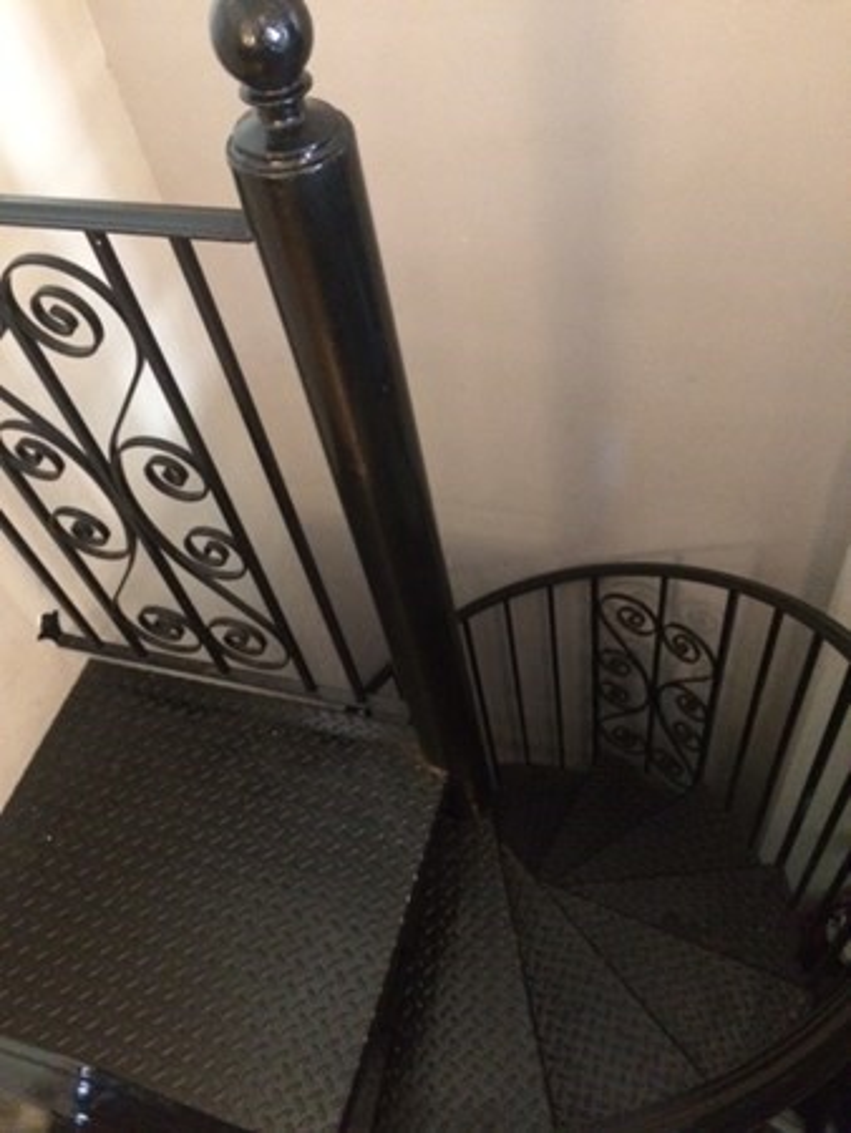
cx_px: 426
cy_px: 566
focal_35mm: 29
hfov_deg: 48.3
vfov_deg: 61.6
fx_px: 950
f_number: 2.2
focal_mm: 4.15
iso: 640
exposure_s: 1/15
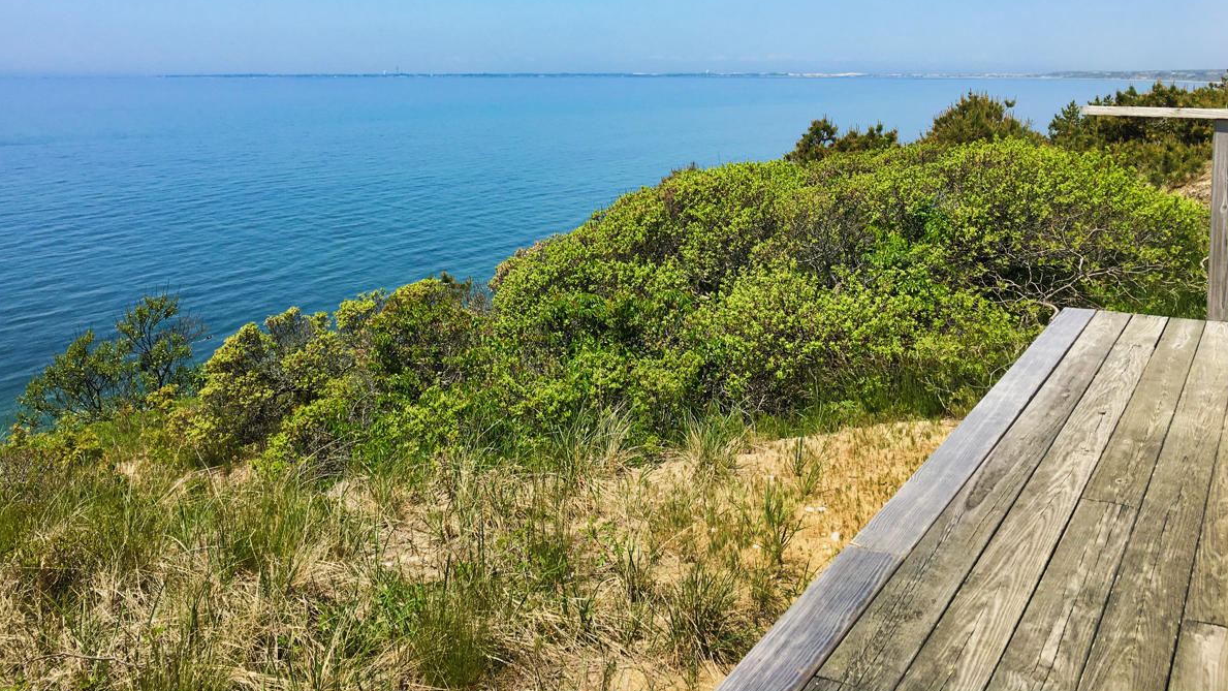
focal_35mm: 34
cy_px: 201
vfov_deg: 34.2
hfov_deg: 58.0
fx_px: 1107
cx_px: 592
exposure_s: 1/1603
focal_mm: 4.15
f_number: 2.2
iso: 25
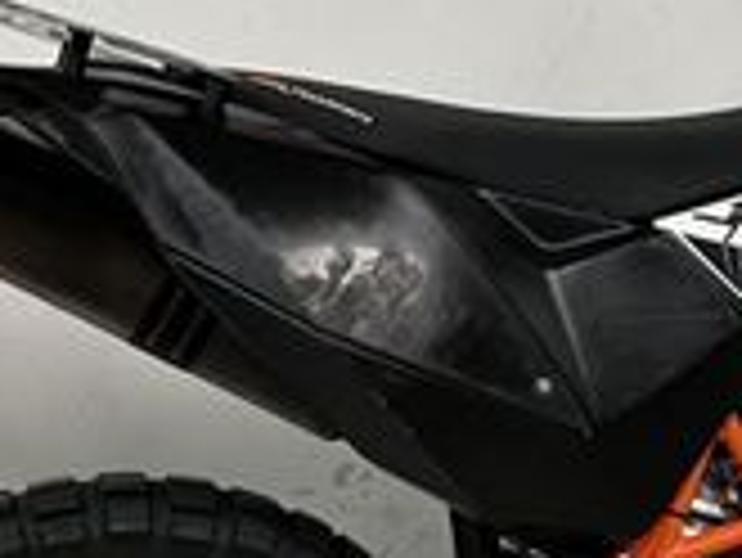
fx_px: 2167
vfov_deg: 14.6
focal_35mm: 101
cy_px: 428
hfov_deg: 19.0
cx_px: 711
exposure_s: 1/50
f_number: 1.6
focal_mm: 5.1
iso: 100
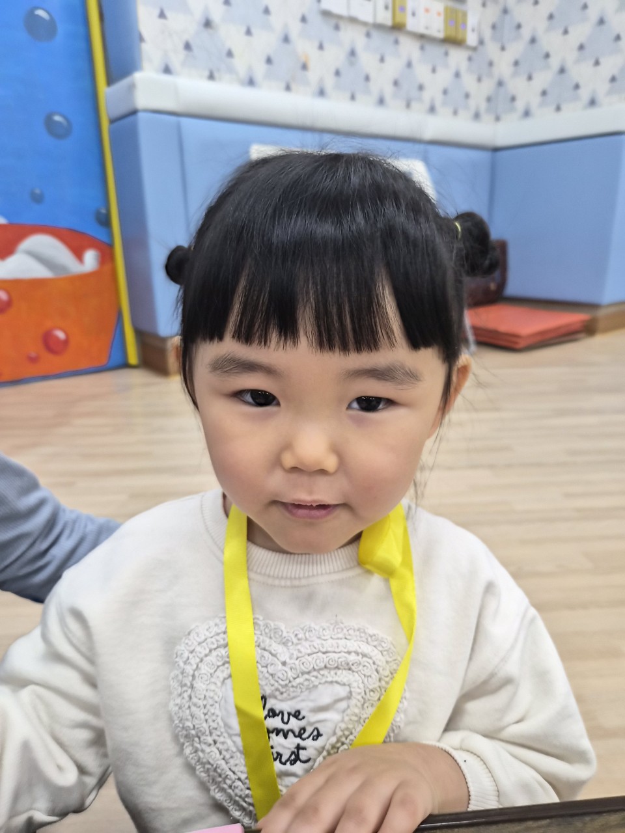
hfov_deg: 58.9
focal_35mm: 23
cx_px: 312
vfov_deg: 73.9
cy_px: 416
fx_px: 554
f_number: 1.8
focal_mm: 5.4
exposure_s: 1/120
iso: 200
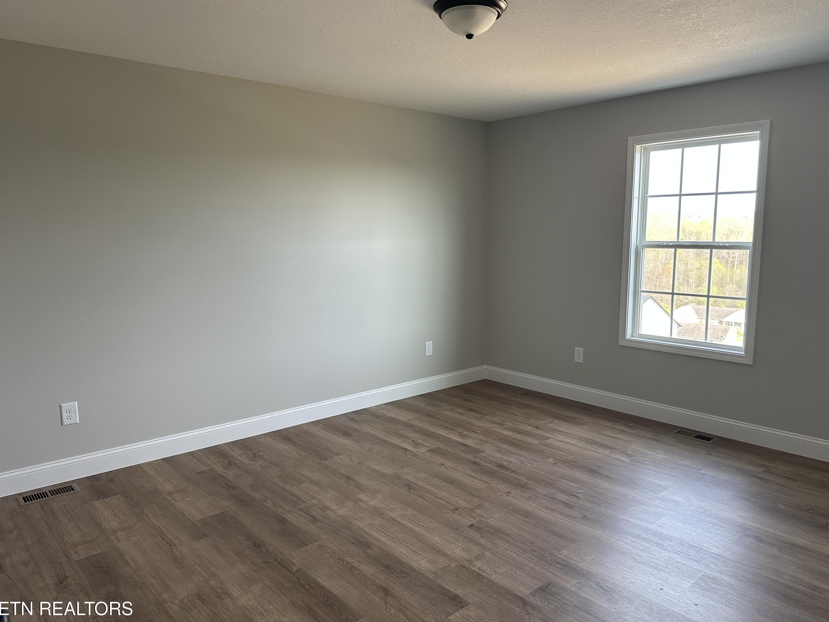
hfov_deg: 69.4
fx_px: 599
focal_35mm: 25
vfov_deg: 54.9
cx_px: 428
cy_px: 314
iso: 160
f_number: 1.78
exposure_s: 1/121
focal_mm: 6.86
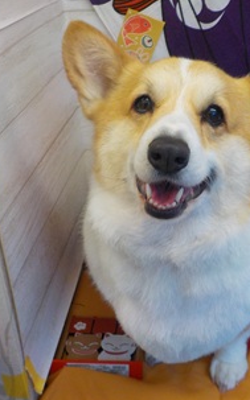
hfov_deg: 30.1
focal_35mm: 42
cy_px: 150
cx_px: 184
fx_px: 459
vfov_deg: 46.8
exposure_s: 1/30
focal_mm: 4.1
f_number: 3.3
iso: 125
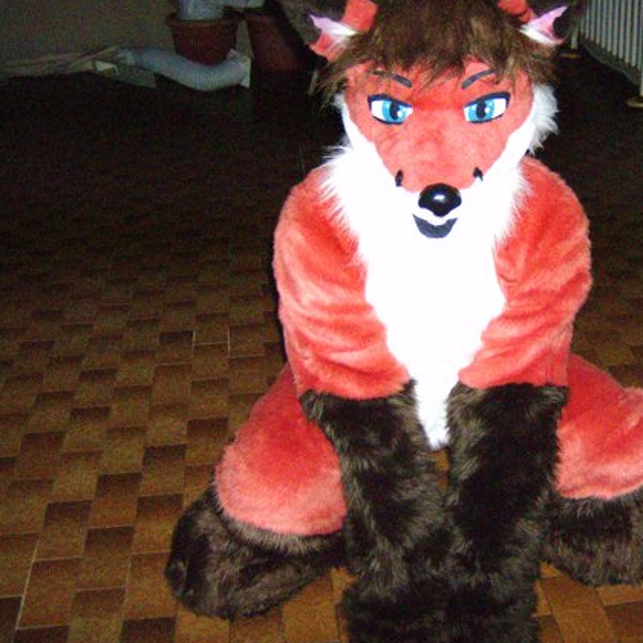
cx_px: 429
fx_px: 1009
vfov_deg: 35.3
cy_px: 286
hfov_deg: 35.0
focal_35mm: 48
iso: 200
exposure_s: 1/60
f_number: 2.8
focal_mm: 6
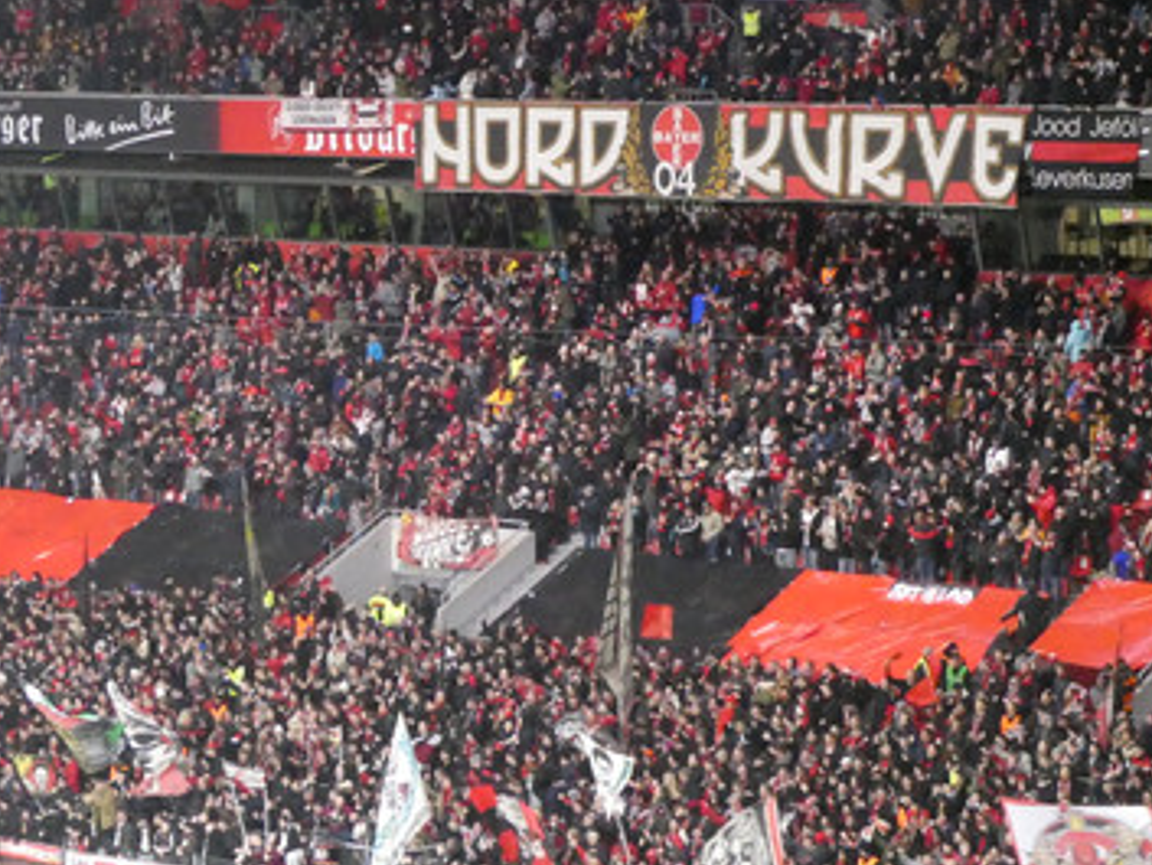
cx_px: 470
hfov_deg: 15.5
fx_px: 4228
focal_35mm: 127
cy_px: 375
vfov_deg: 11.7
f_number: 4.5
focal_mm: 12.5
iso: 1600
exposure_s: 1/80
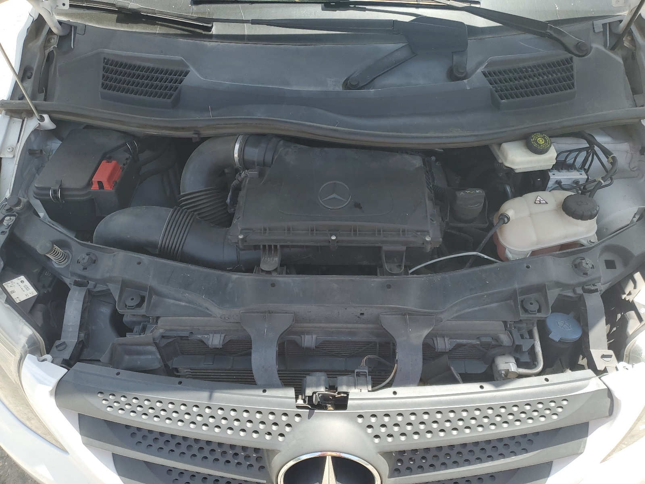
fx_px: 484
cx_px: 322
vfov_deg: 53.1
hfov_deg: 67.3
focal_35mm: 26
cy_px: 242
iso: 50
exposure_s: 1/833
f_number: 1.5
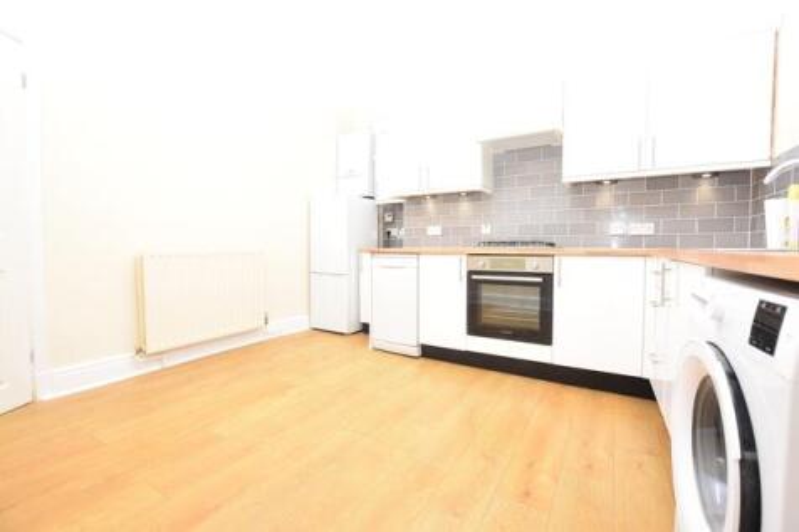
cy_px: 266
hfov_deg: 100.4
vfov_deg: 77.3
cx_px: 400
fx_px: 333
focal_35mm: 15
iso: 800
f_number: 5.6
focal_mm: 10
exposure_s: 1/125
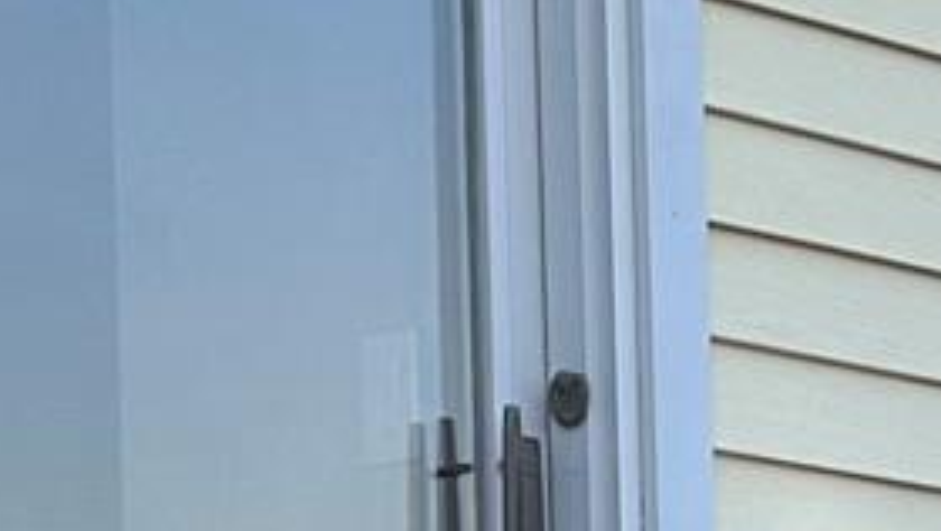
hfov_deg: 10.8
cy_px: 1287
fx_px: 4769
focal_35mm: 191
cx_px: 1425
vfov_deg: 6.1
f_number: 1.78
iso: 64
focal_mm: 6.86
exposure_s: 1/210
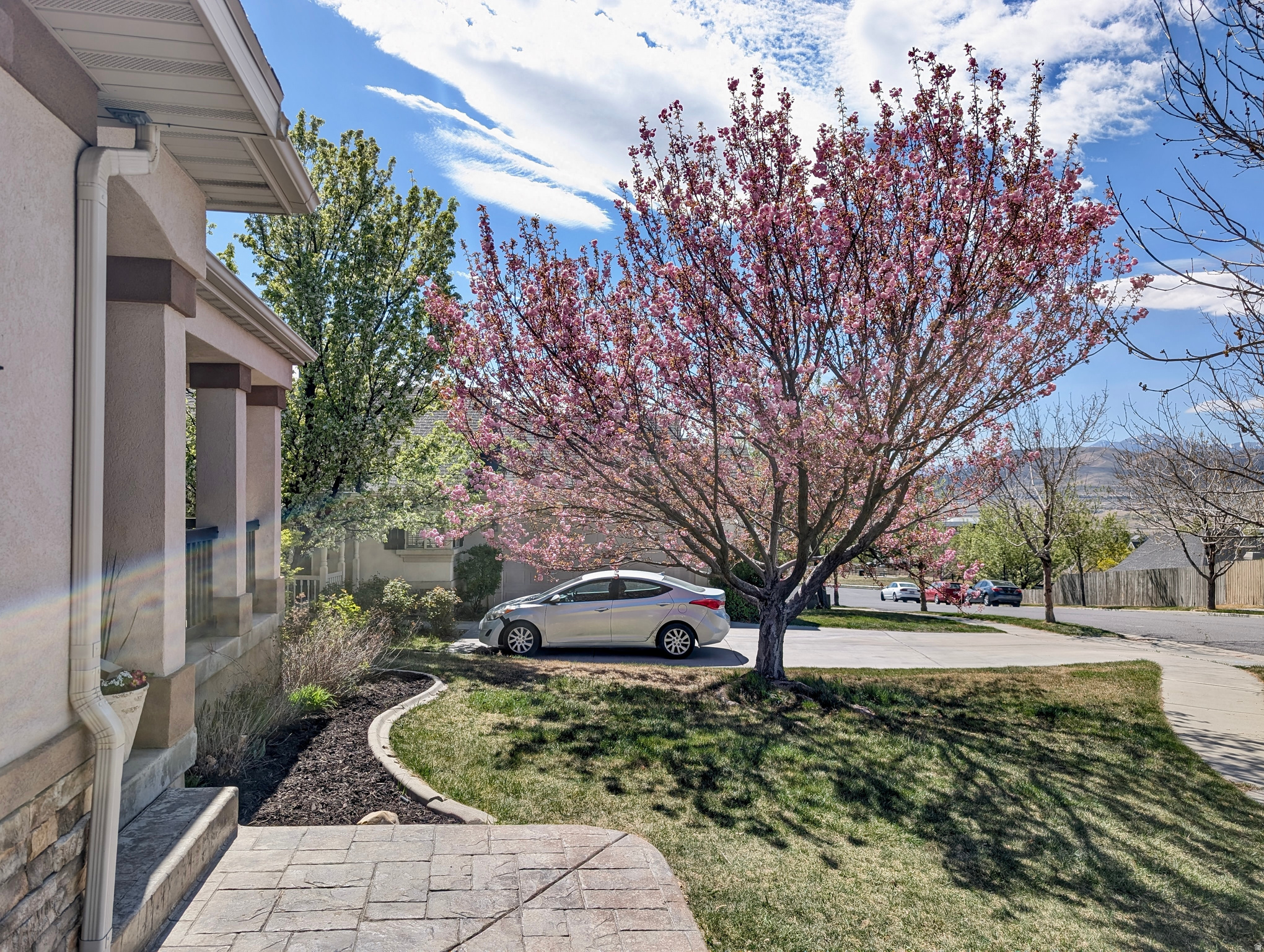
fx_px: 878
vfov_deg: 56.9
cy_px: 476
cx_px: 632
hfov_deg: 71.5
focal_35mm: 24
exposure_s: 1/940
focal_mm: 6.9
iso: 21
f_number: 1.68
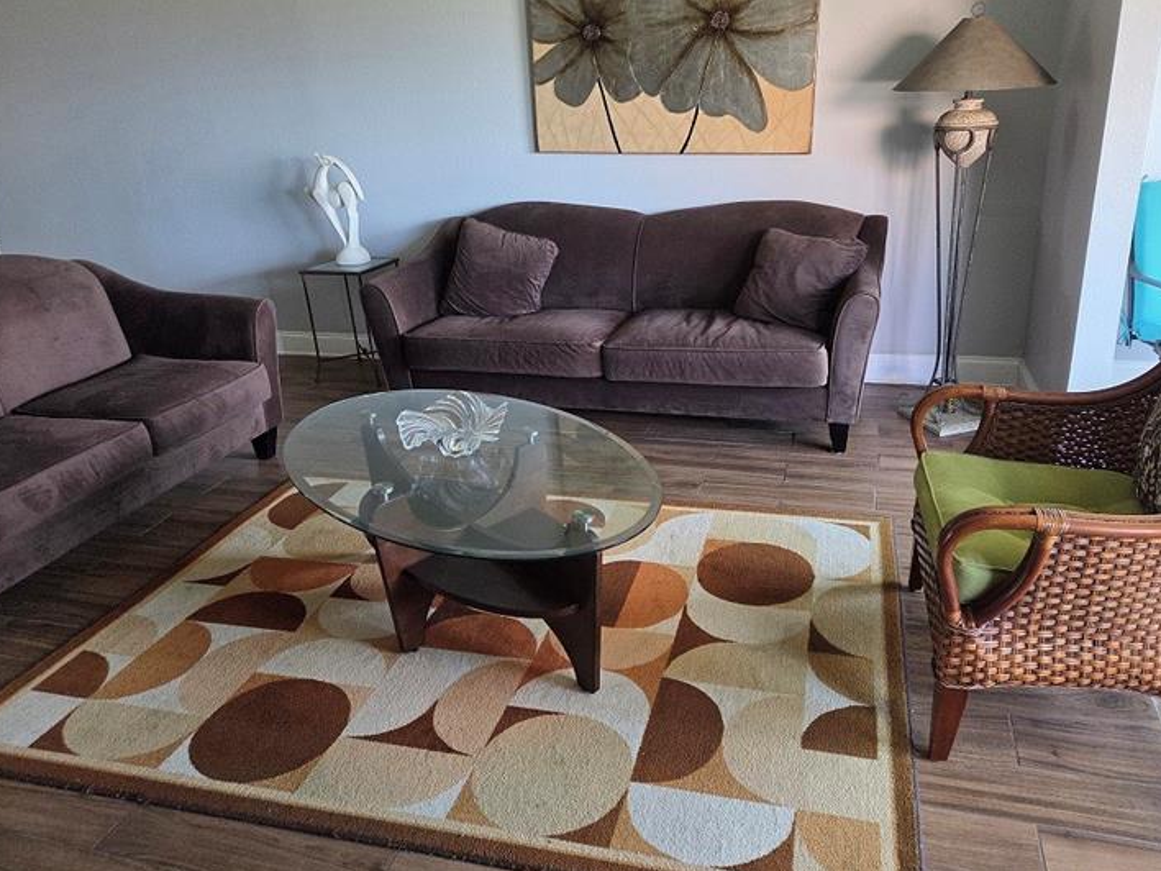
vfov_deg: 52.9
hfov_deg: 67.2
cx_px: 618
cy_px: 385
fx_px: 872
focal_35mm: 26
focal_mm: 5.4
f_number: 1.8
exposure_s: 1/120
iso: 250
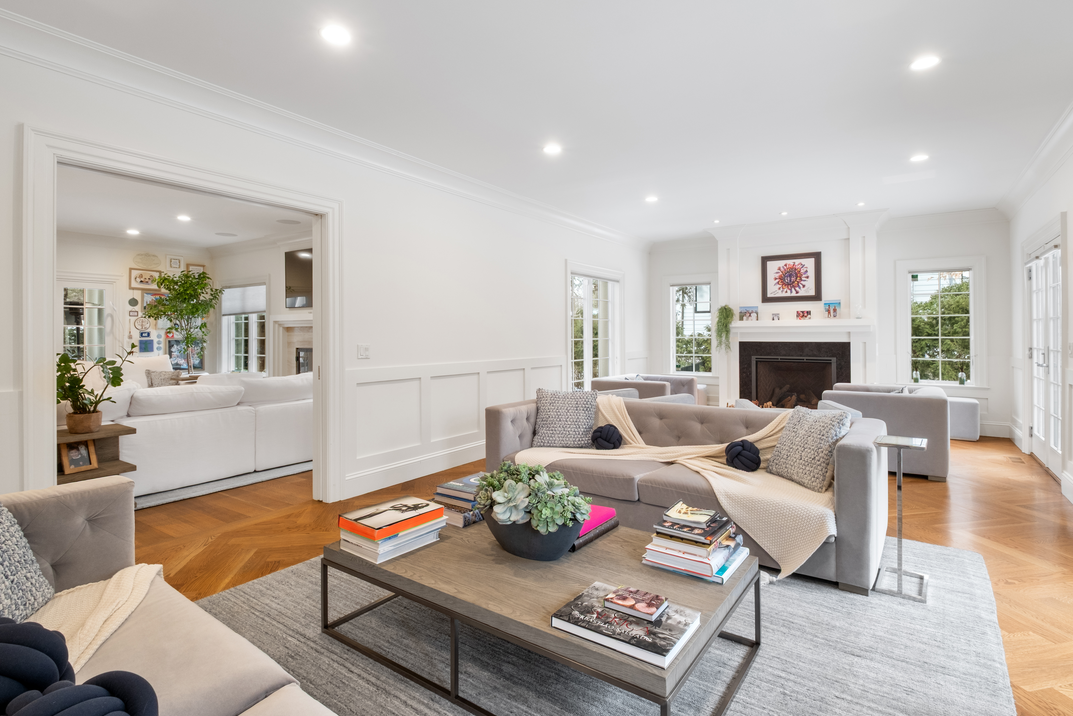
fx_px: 507
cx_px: 552
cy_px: 330
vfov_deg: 70.3
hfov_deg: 93.3
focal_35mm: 17
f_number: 9
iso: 320
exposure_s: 1.3
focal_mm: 10
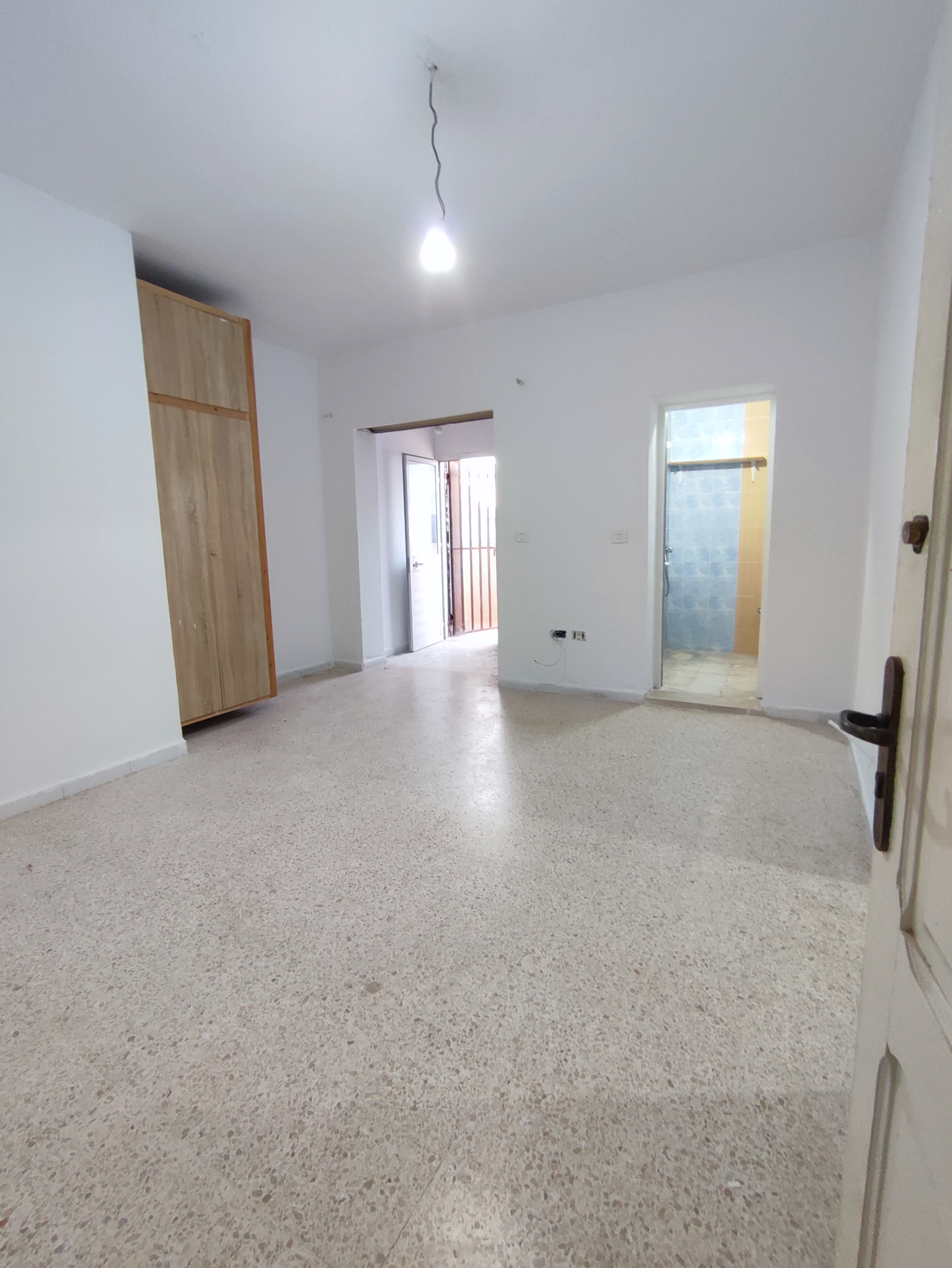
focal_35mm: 16
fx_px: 586
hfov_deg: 78.2
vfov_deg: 94.5
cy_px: 634
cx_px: 476
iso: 337
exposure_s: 1/33
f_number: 2.2
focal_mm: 1.65
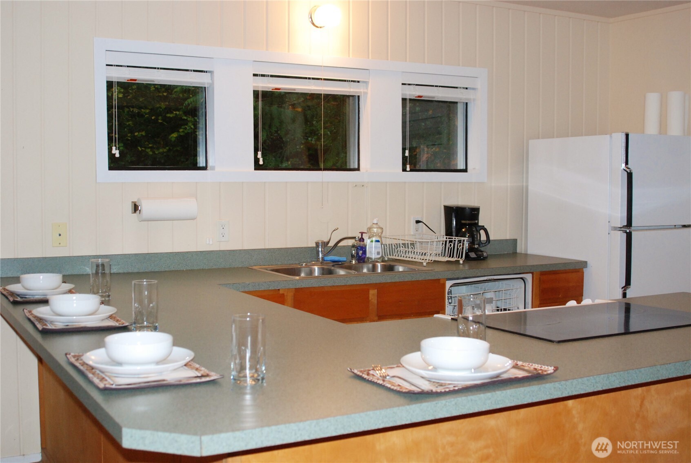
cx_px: 346
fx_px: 807
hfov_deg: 46.4
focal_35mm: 42
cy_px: 232
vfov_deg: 32.0
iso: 800
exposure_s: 1/60
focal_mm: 28
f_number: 5
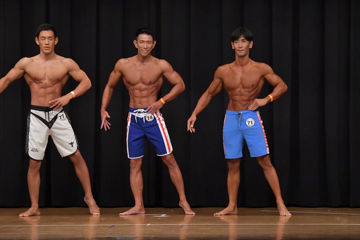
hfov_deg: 9.2
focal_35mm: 225
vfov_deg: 6.1
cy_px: 120
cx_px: 180
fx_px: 2249
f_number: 5.6
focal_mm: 150
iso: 6400
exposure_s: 1/400
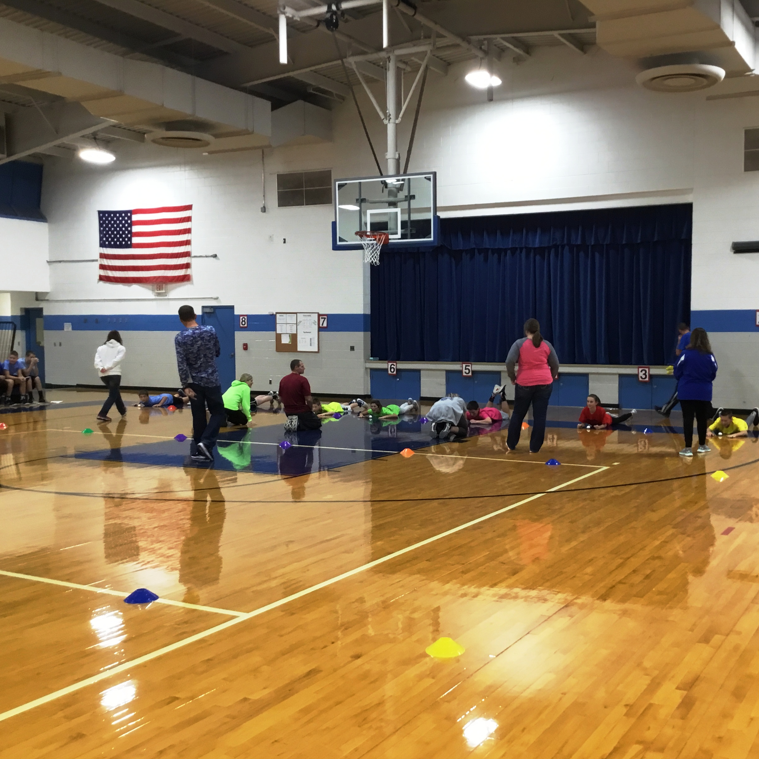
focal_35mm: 37
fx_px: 918
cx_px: 479
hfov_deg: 44.5
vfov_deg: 44.9
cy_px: 383
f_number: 2.4
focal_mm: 3.3
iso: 64
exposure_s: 1/30
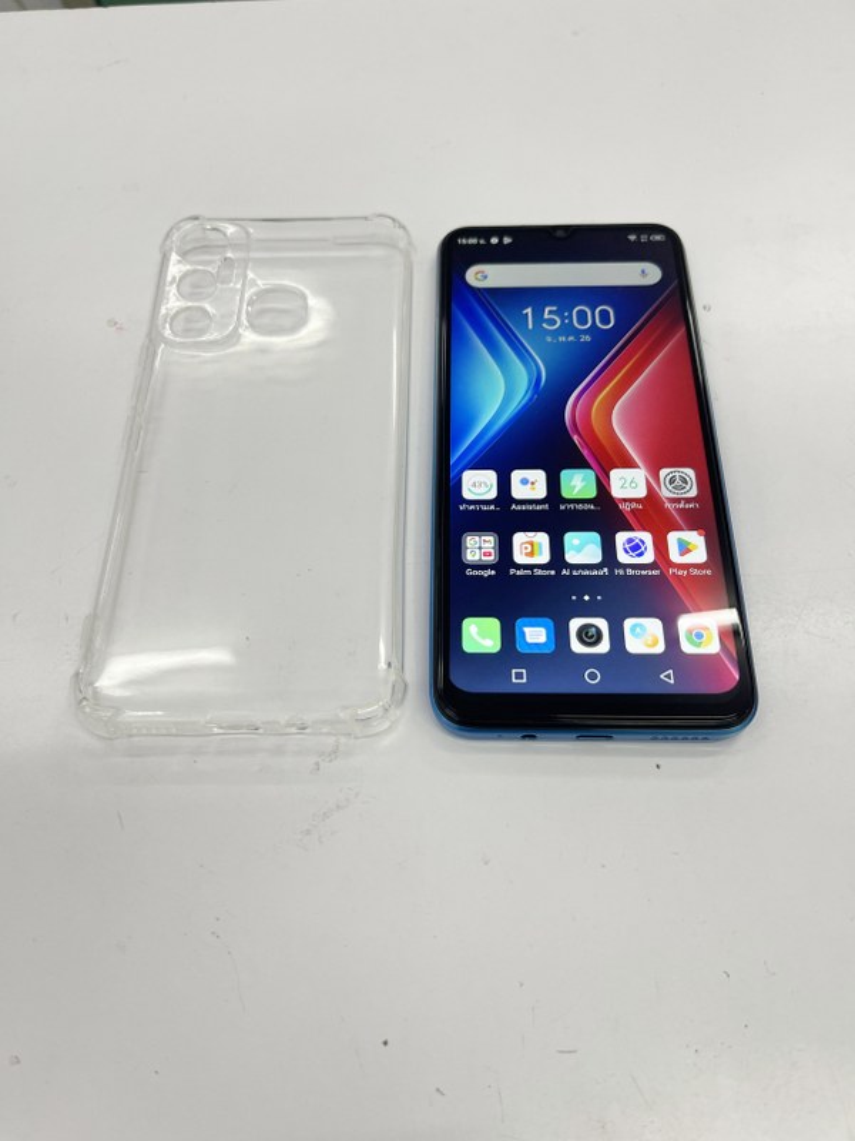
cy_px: 570
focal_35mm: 25
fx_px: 823
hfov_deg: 54.9
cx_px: 428
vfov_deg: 69.4
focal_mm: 5.1
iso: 125
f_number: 1.6
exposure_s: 1/110
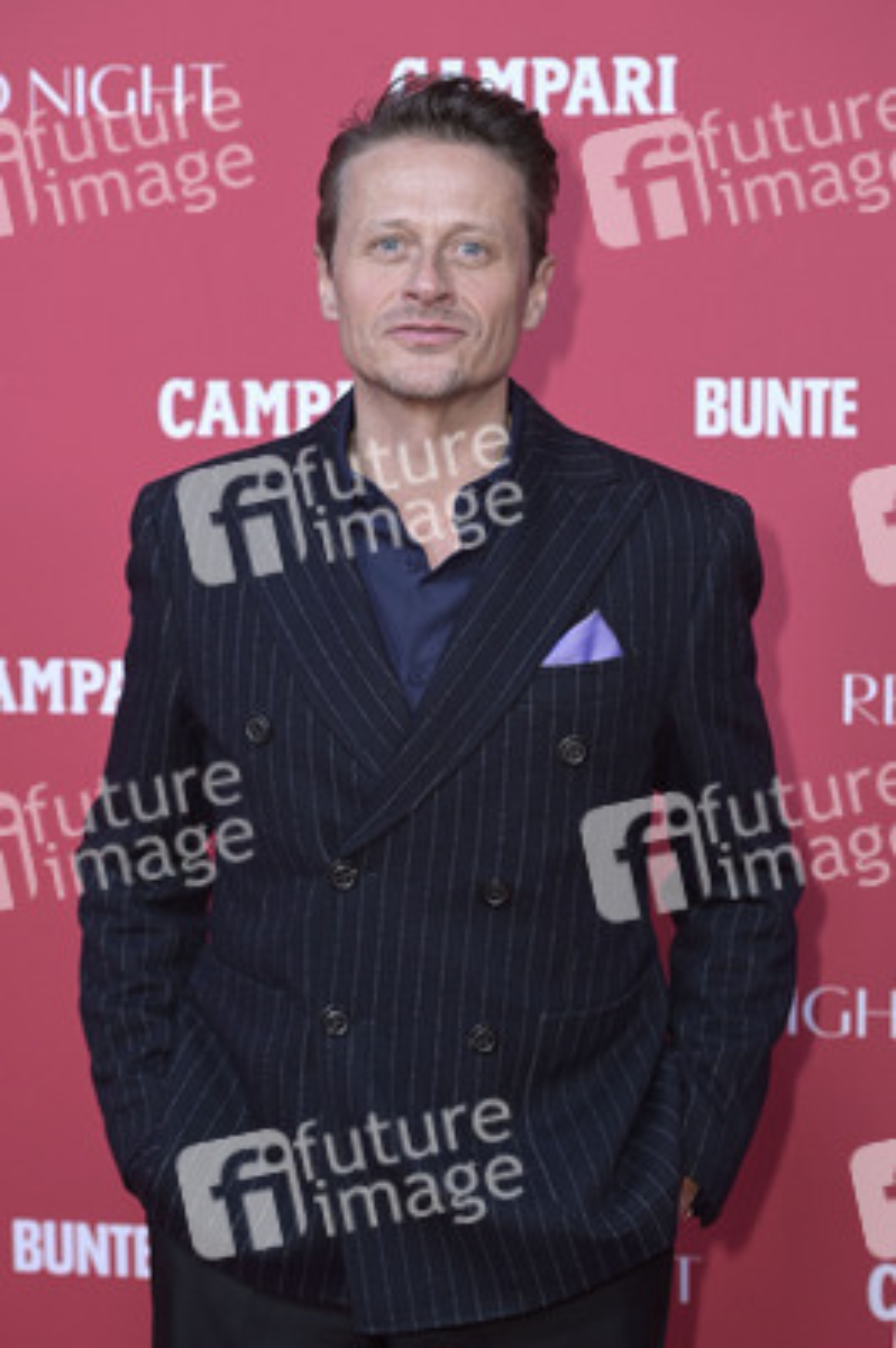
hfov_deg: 16.6
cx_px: 448
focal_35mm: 82
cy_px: 674
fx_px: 3066
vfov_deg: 24.8
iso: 1600
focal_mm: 82
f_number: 5
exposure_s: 1/400
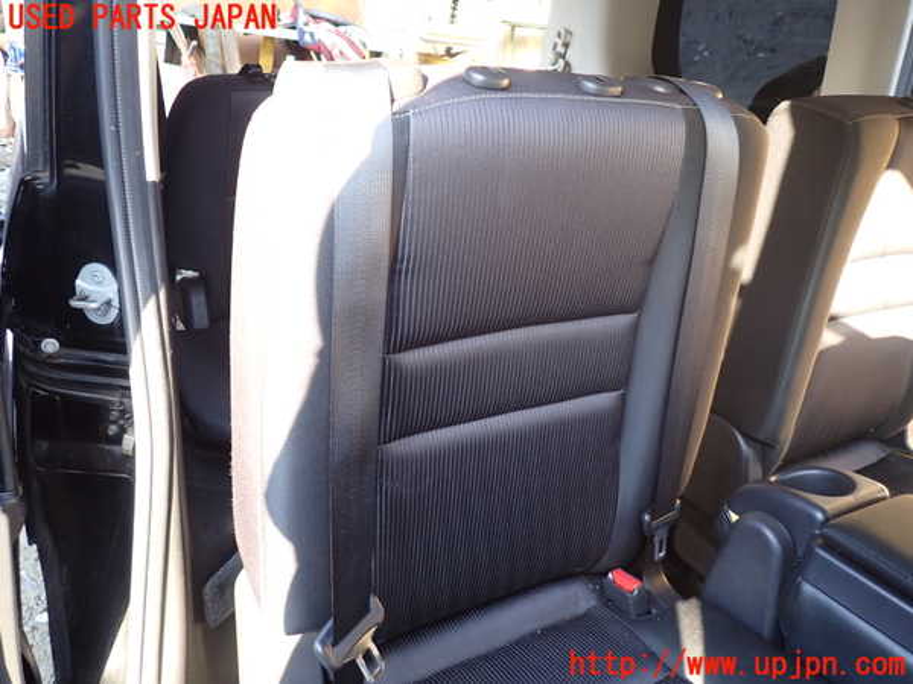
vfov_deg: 54.9
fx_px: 659
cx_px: 456
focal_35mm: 25
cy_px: 342
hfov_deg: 69.4
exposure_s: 1/50
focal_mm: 4.5
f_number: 2
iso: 200
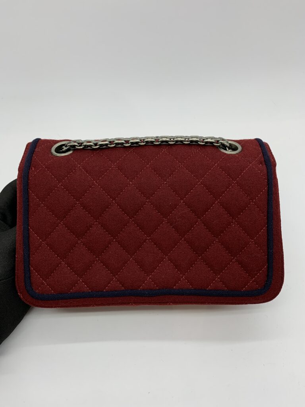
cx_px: 152
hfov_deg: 53.1
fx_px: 305
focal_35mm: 26
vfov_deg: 67.3
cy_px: 204
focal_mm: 4.25
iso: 25
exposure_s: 1/104
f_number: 1.8
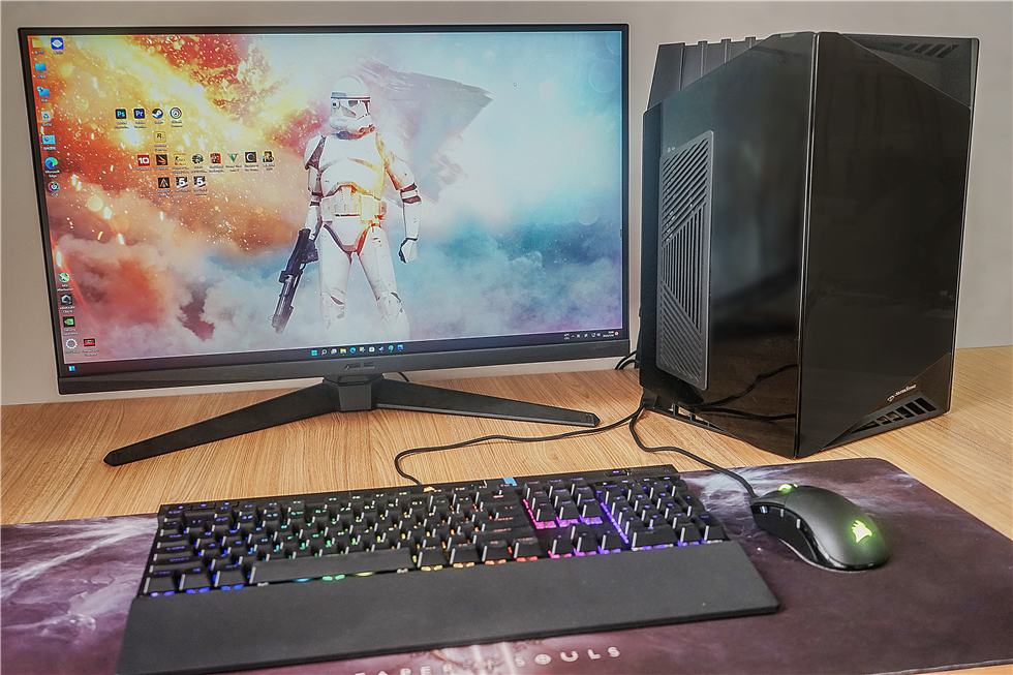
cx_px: 506
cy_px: 338
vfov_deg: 36.9
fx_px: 1013
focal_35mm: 36
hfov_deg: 53.1
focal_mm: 36
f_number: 5
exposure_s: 1/30
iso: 640
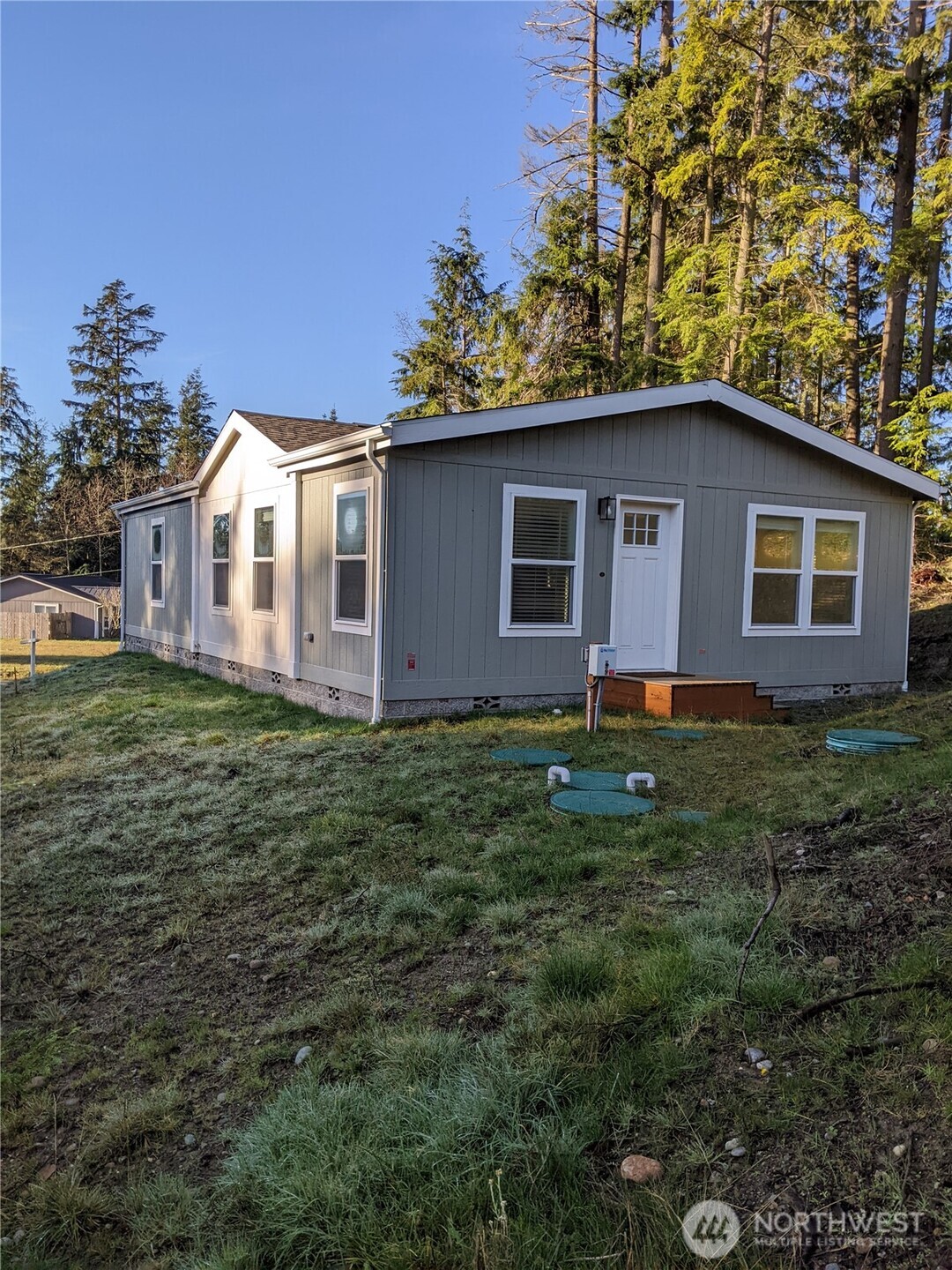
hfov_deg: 51.4
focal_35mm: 27
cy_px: 635
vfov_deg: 65.3
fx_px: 990
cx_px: 476
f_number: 1.8
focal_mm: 4.44
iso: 46
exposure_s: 1/1304
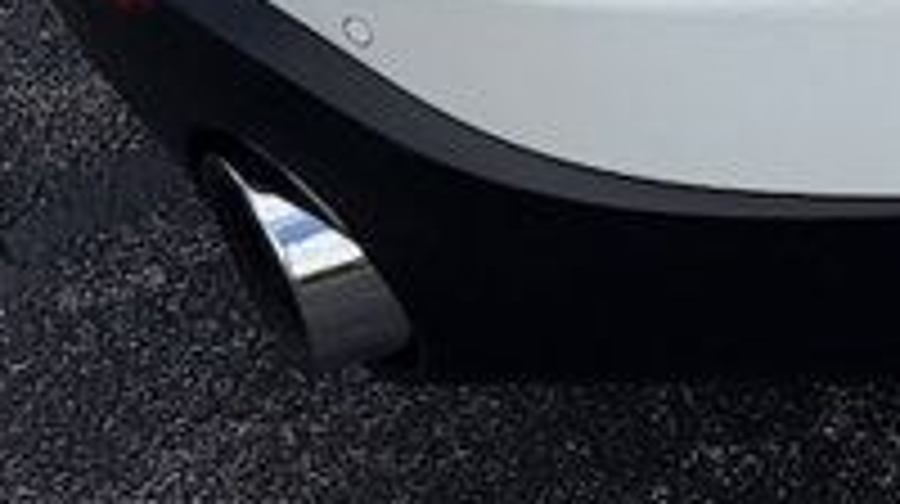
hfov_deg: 13.2
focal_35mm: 134
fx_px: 3194
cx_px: 1962
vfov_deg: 8.0
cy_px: -886
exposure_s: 1/4167
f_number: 1.78
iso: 80
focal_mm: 6.76
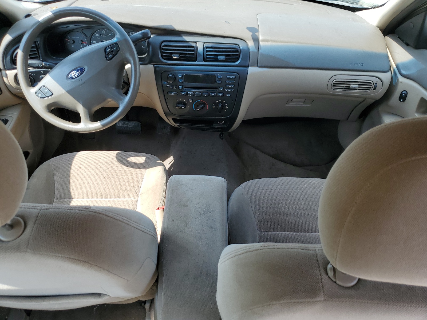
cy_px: 160
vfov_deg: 53.1
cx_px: 214
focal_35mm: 26
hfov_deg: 67.3
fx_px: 321
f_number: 1.5
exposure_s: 1/500
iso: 50
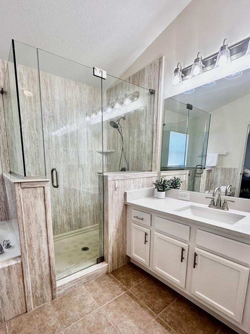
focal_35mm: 17
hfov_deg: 74.0
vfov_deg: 90.5
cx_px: 102
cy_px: 190
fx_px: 164
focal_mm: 2.22
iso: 125
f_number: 2.2
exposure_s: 1/120
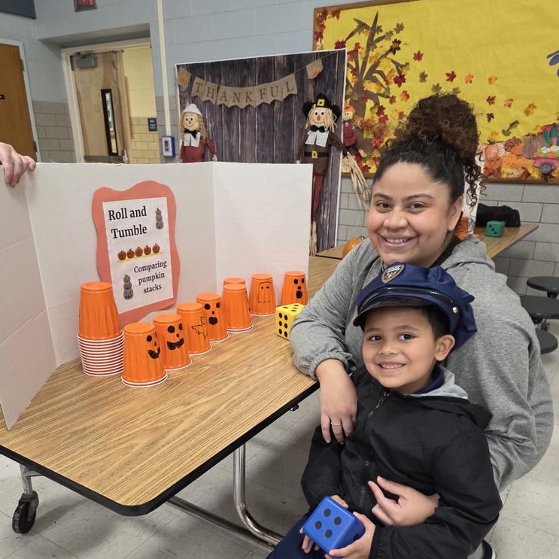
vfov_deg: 56.3
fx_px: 512
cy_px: 363
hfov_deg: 57.3
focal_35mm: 28
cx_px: 280
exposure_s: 1/120
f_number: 1.8
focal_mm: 5.4
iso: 500
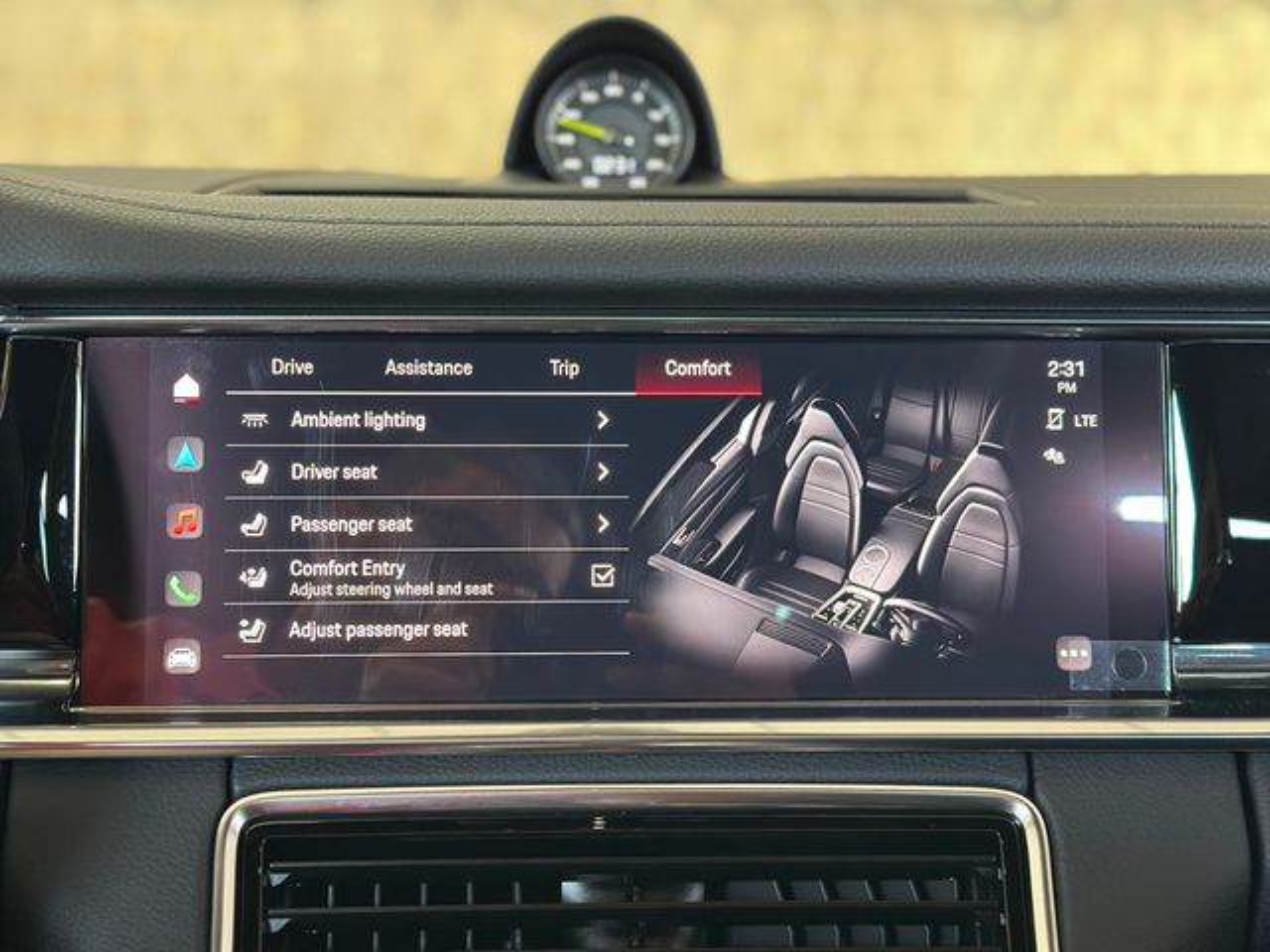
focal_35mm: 48
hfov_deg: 39.7
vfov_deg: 30.3
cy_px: 476
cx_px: 635
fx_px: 1761
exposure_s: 1/60
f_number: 1.78
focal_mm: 6.86
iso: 250
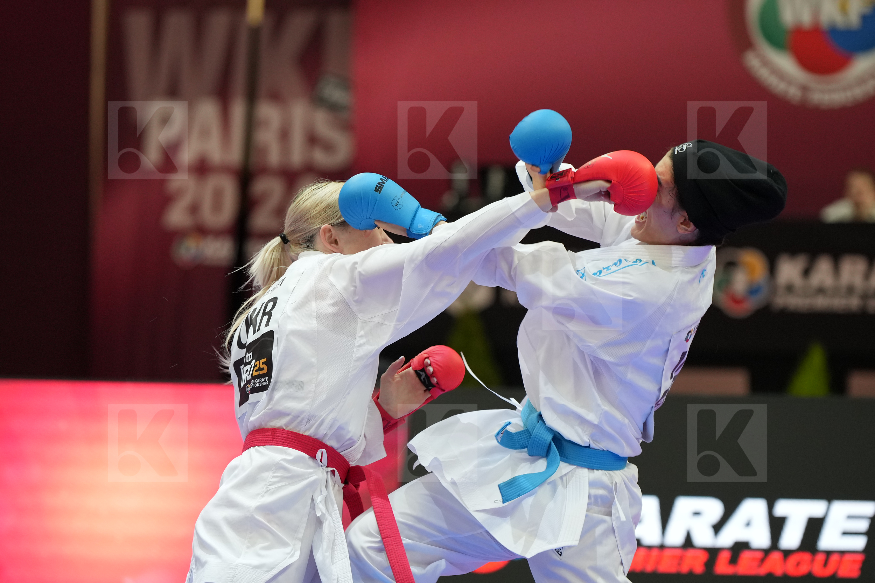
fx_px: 5322
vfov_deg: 6.3
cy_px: 292
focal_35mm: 219
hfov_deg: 9.4
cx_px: 438
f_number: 2.8
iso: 1600
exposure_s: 1/1000
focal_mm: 146
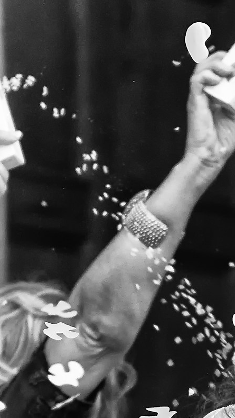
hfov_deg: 3.6
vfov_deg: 6.4
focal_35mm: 334
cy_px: 516
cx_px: 400
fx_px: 3696
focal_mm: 70
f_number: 2.8
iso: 1000
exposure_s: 1/640
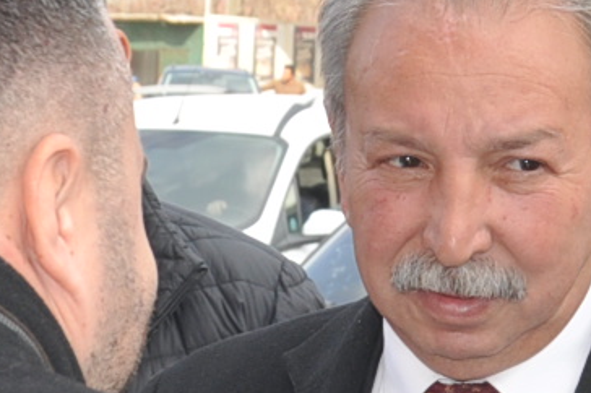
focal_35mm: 212
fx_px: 3477
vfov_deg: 6.5
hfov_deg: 9.7
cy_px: 188
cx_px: 471
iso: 200
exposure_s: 1/200
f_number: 7.1
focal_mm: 24
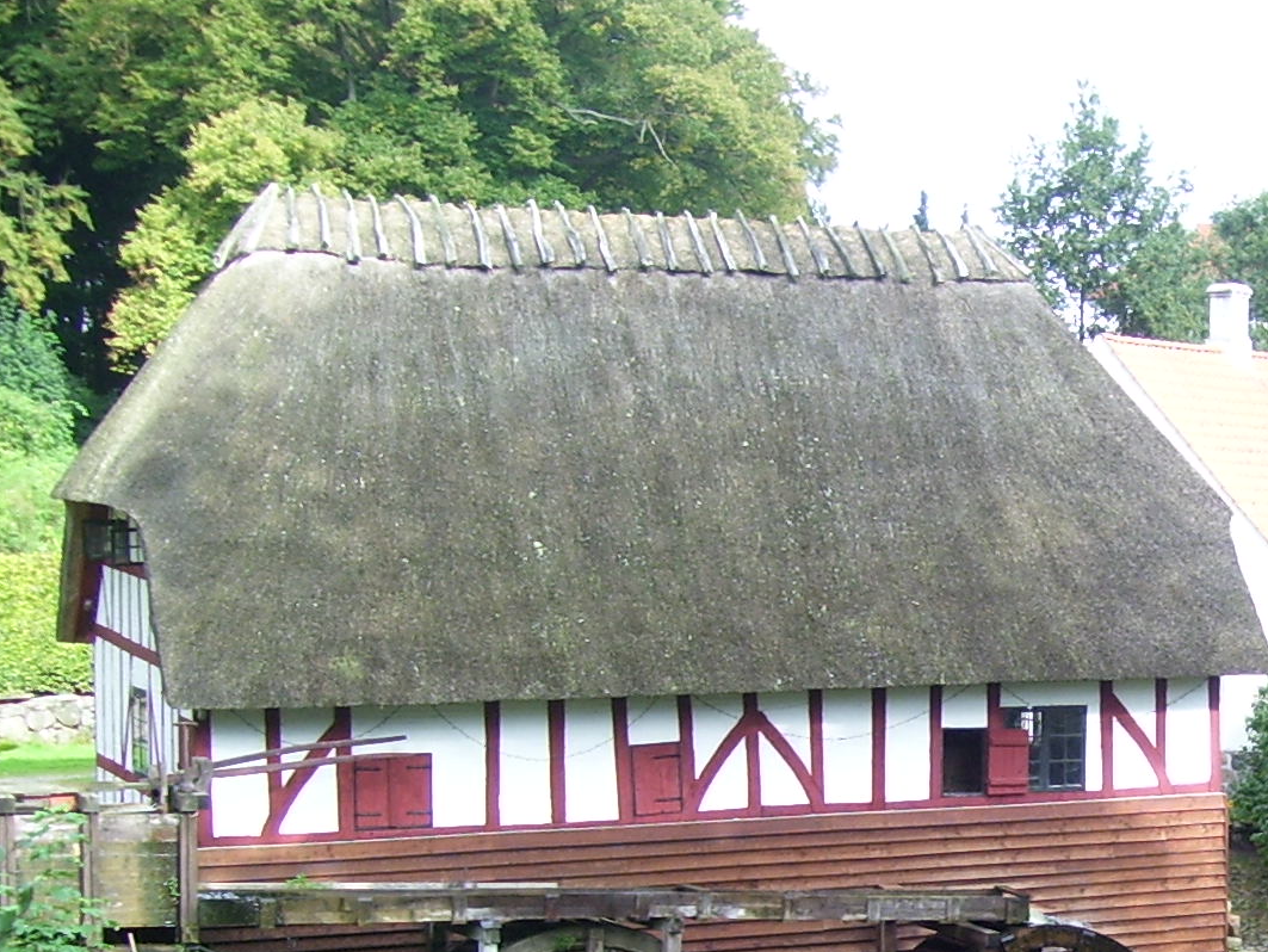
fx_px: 2858
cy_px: 890
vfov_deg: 18.5
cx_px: 1289
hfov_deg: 23.9
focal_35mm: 78
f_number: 2.7
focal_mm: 6
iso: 80
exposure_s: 1/180
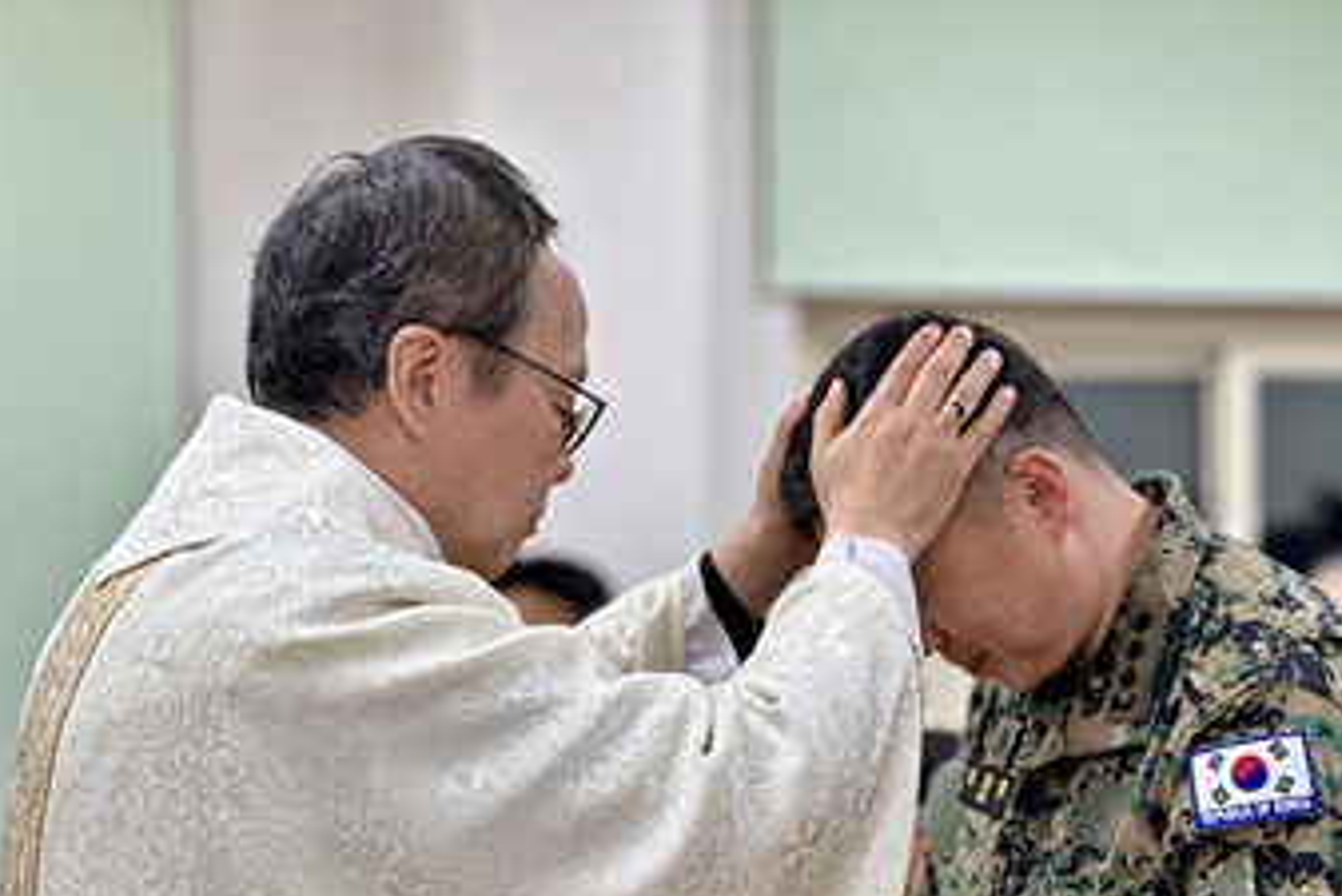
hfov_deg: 21.4
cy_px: 462
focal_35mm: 95
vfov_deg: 14.4
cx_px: 781
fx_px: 3543
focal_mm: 9
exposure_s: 1/40
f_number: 2.8
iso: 125
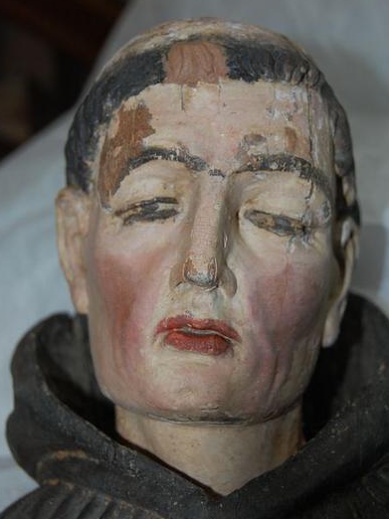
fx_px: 945
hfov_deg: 23.3
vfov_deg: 30.7
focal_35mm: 63
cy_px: 260
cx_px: 193
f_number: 5
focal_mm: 38
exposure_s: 1/60
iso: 400
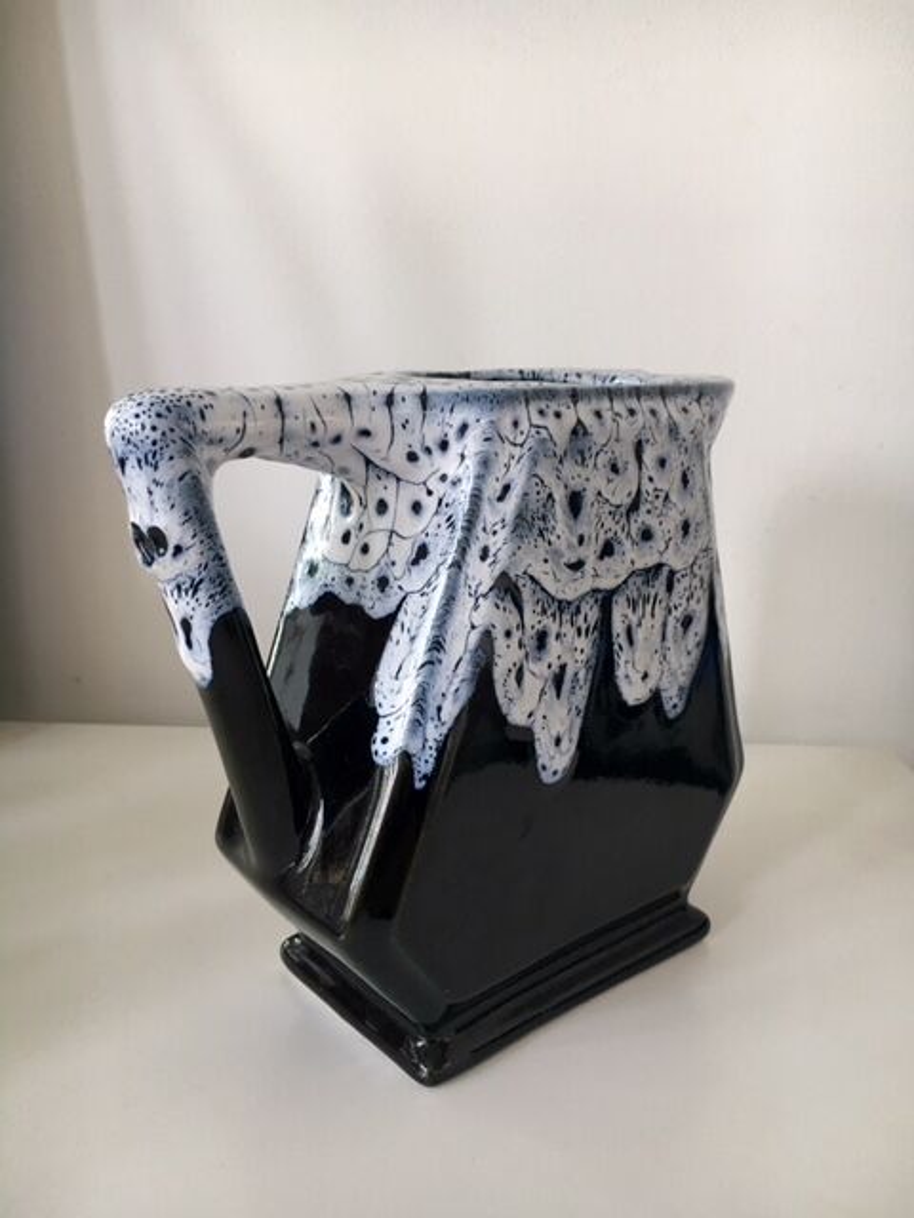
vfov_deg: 61.7
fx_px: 1021
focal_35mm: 29
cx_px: 457
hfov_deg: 48.2
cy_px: 609
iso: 125
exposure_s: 1/33
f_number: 2.2
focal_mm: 4.15
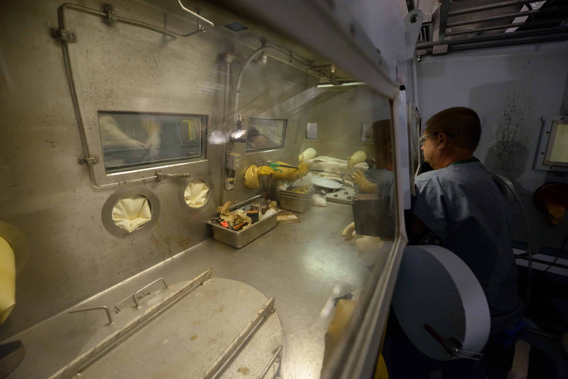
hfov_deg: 104.2
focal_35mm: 14
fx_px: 221
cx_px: 284
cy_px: 190
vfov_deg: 81.3
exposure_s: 1/200
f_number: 2.8
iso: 2000
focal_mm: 14
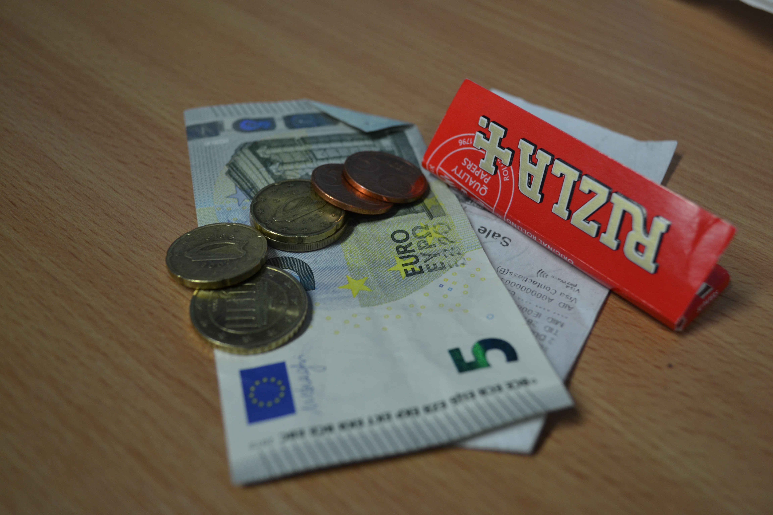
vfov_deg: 36.9
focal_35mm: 36
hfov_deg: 53.1
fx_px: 773
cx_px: 386
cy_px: 258
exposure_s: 1/60
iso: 400
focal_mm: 24
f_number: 4
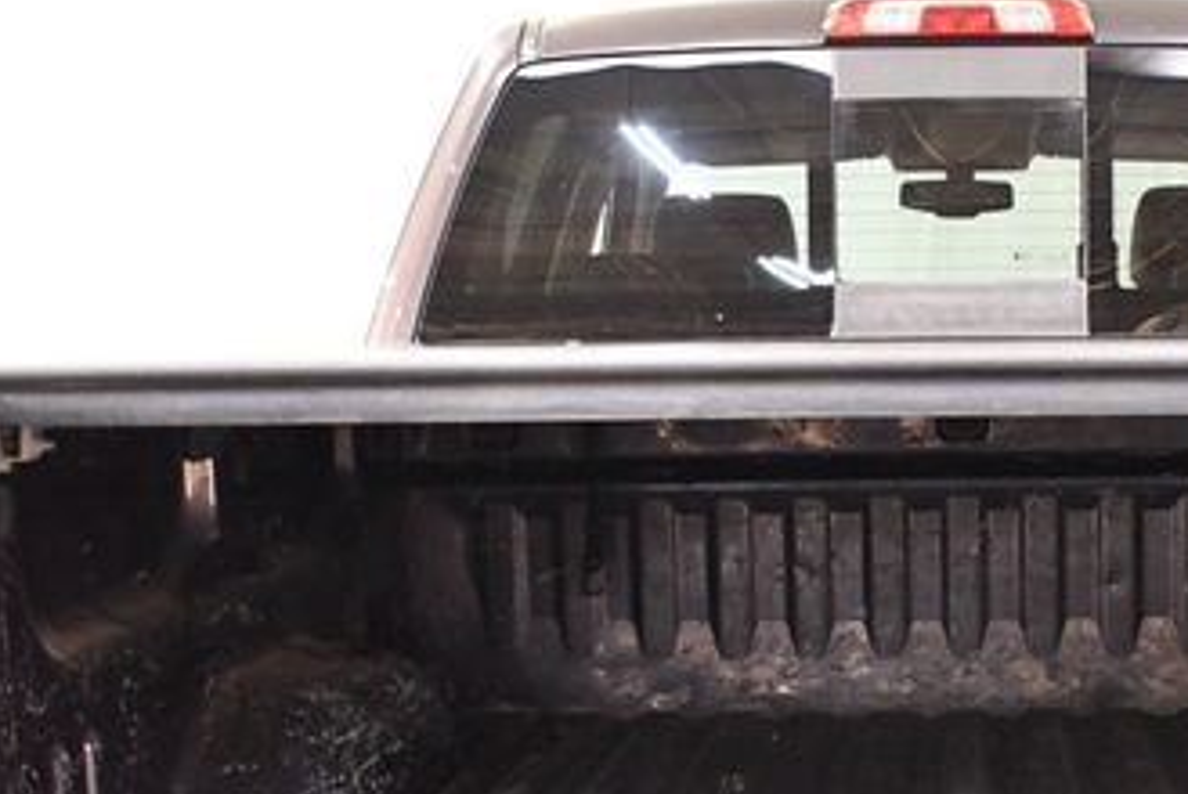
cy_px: 729
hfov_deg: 28.2
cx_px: 946
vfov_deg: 19.1
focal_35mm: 70
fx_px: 2312
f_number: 3.5
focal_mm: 18
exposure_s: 1/80
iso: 3200
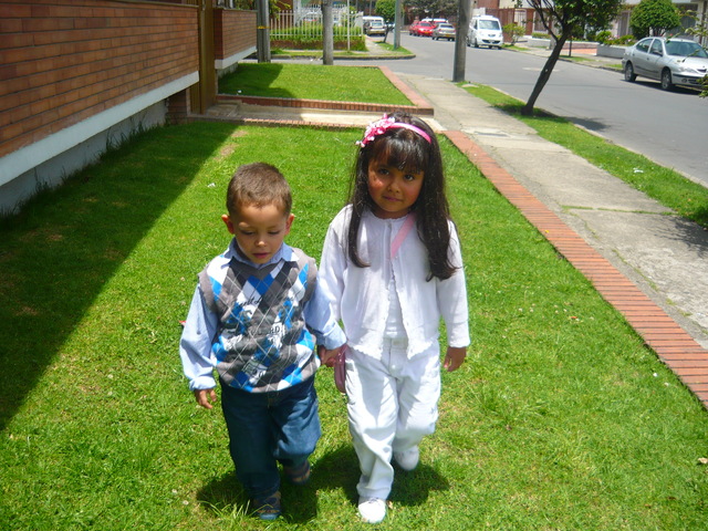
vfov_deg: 42.9
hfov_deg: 55.4
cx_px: 354
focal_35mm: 33
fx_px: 675
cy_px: 266
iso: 100
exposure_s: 1/160
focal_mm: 5.5
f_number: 8
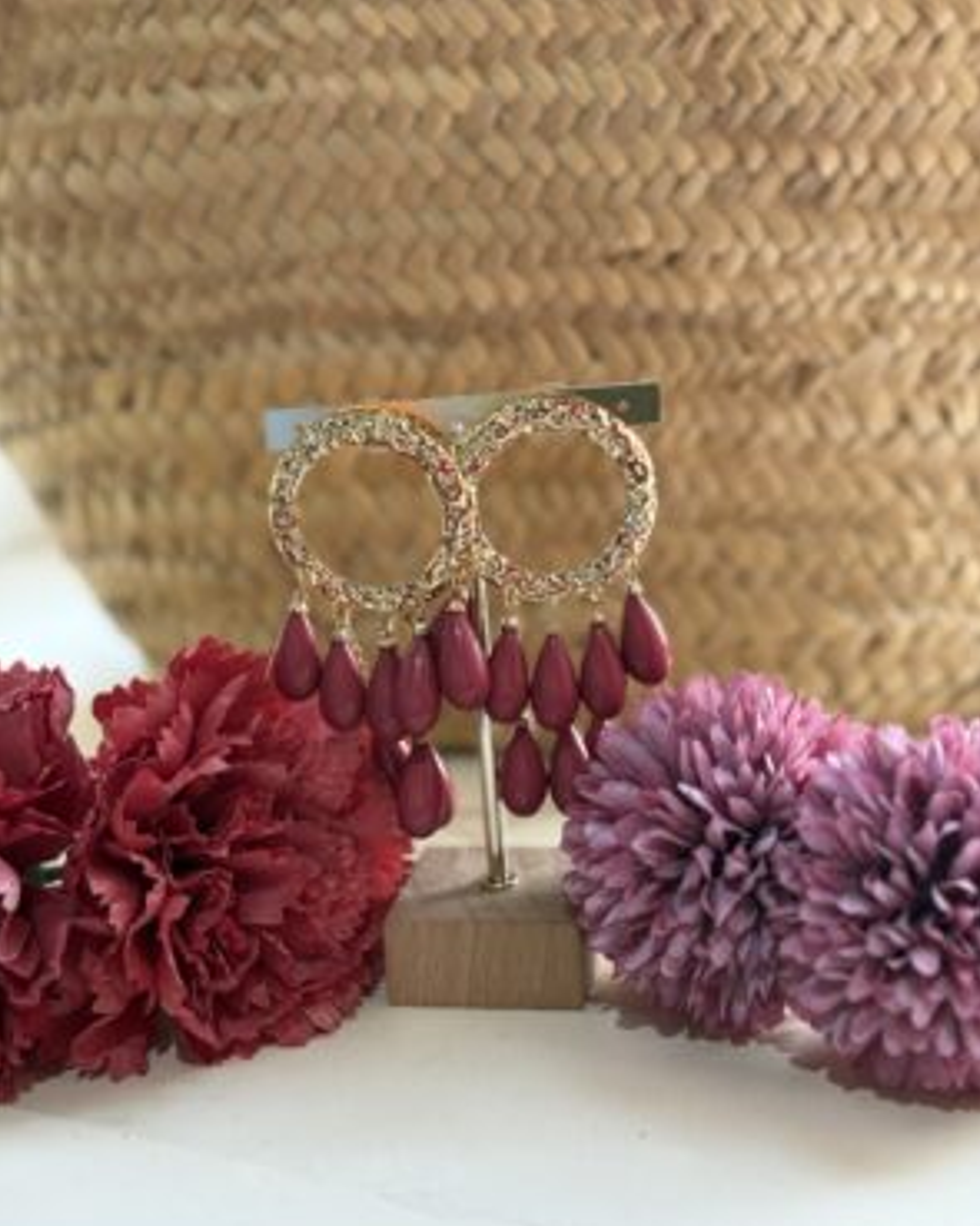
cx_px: 485
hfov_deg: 27.6
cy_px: 608
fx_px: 1995
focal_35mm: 55
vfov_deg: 34.2
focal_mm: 5.96
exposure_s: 1/50
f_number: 1.6
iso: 50
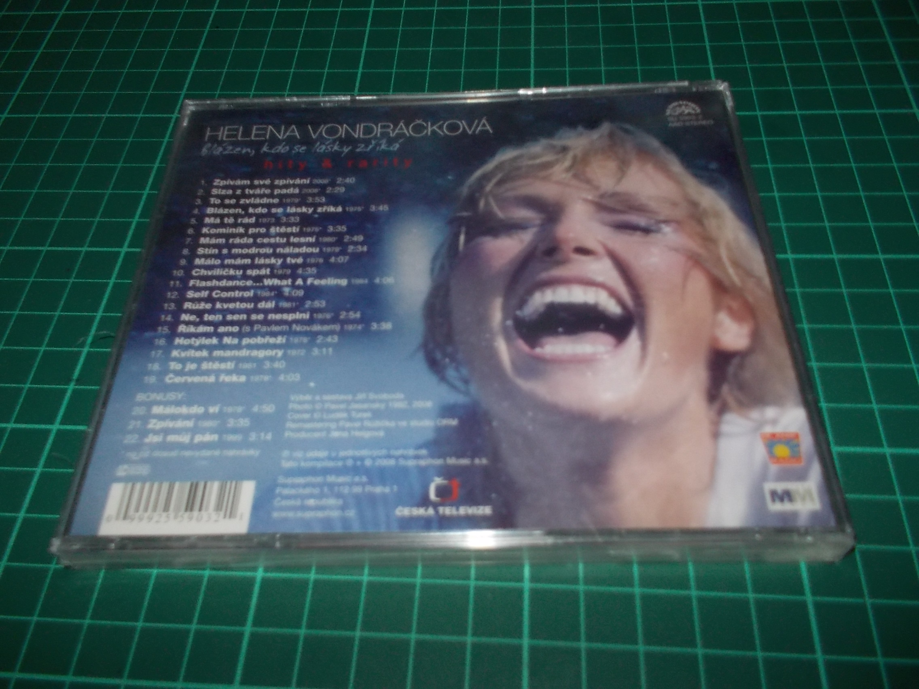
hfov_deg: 61.7
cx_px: 460
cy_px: 344
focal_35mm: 29
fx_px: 770
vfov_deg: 48.2
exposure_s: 1/30
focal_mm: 4.1
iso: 200
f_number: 3.3
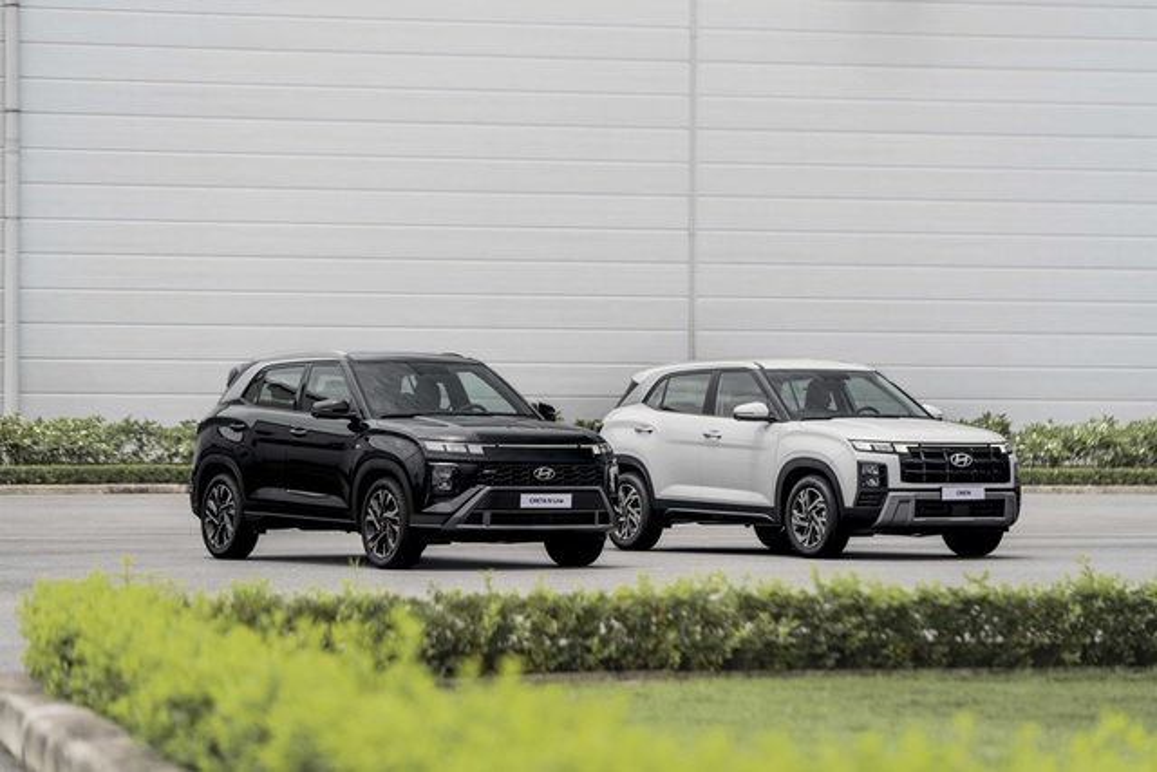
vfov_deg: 10.7
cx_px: 578
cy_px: 386
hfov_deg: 16.0
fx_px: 4114
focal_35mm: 128
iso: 100
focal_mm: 128
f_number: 3.2
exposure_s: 1/800
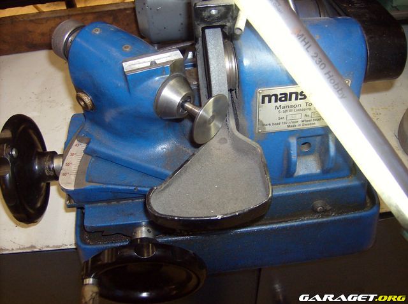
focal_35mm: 36
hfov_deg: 51.5
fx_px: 423
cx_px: 204
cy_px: 152
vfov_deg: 39.5
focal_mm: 6
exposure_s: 1/60
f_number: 2.8
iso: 200
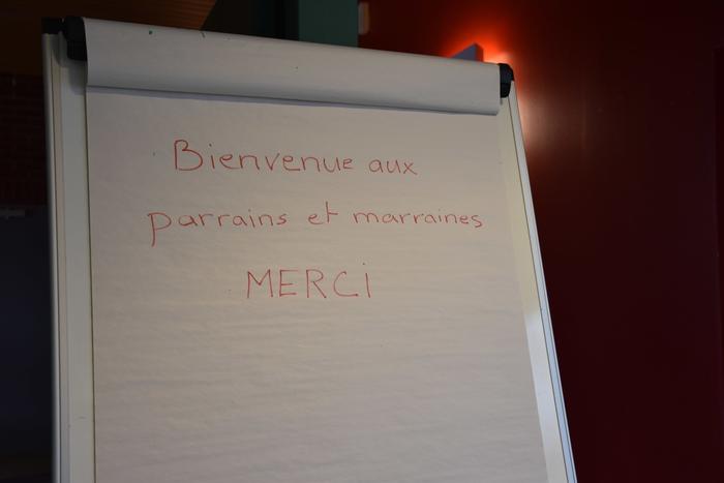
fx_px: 905
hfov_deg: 43.6
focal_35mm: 45
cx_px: 362
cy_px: 242
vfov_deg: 29.9
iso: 400
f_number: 4
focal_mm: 30
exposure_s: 1/60
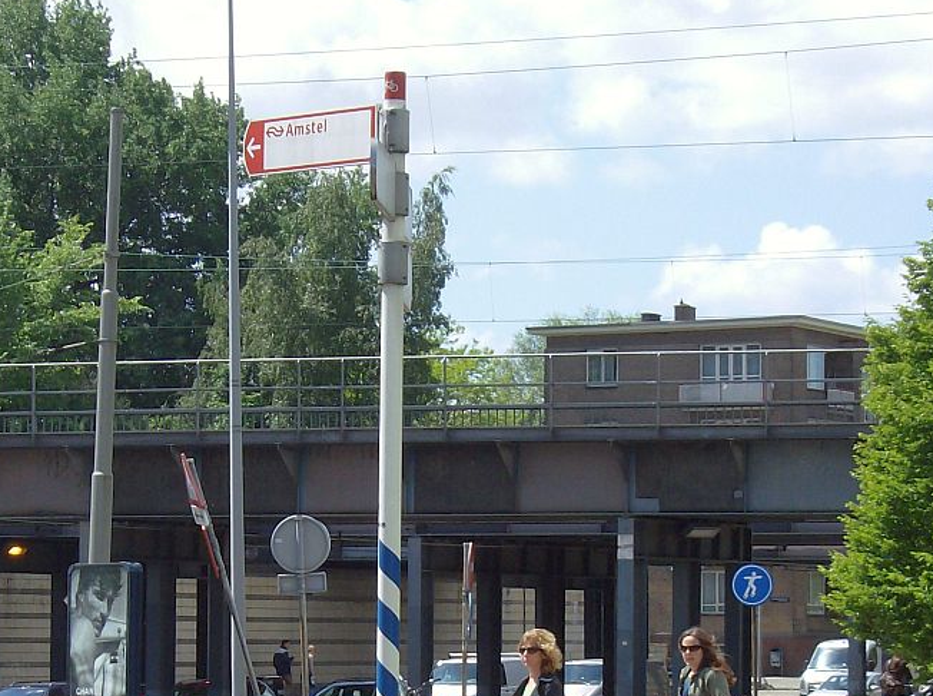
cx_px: 355
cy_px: 506
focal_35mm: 157
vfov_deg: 9.4
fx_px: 4222
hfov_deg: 12.6
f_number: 7.5
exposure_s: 1/234
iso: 100
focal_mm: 16.6
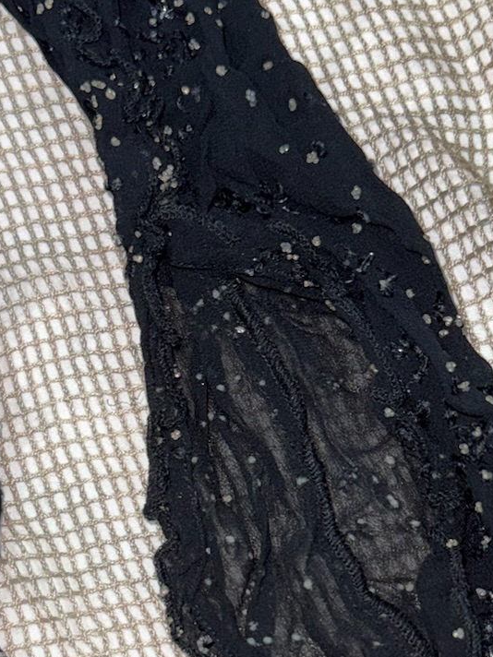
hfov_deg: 21.3
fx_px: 1310
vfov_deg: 27.2
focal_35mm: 69
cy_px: 590
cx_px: 275
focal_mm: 6.76
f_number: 1.78
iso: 64
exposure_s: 1/16
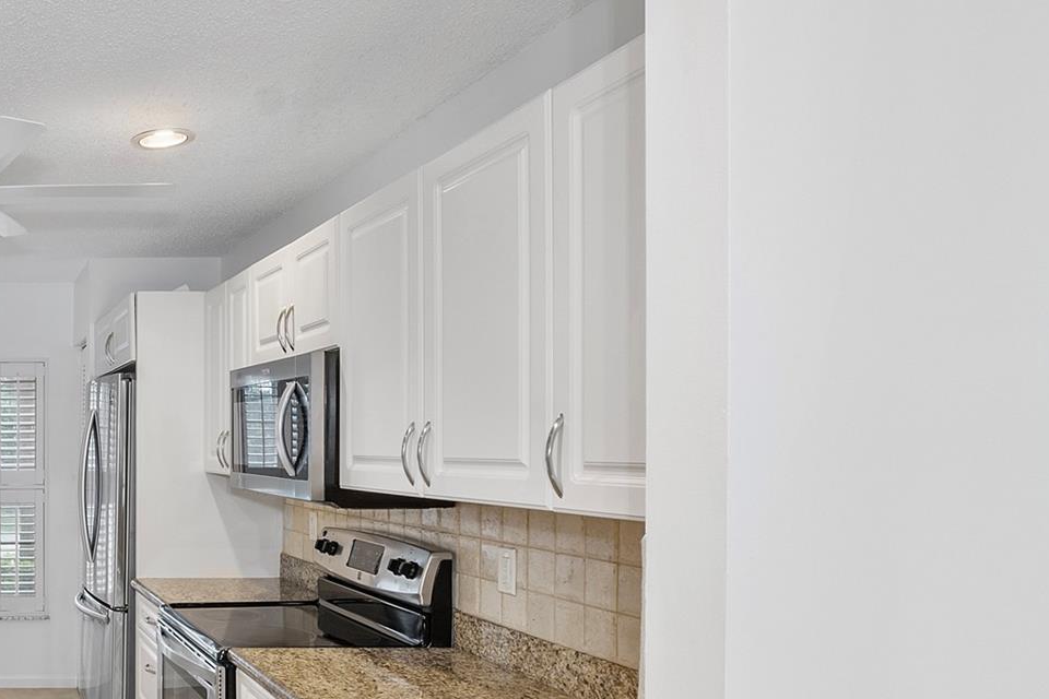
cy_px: 431
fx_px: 932
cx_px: -46
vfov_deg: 40.9
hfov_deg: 46.8
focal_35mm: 32
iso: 160
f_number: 11
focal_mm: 10
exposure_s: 1/4
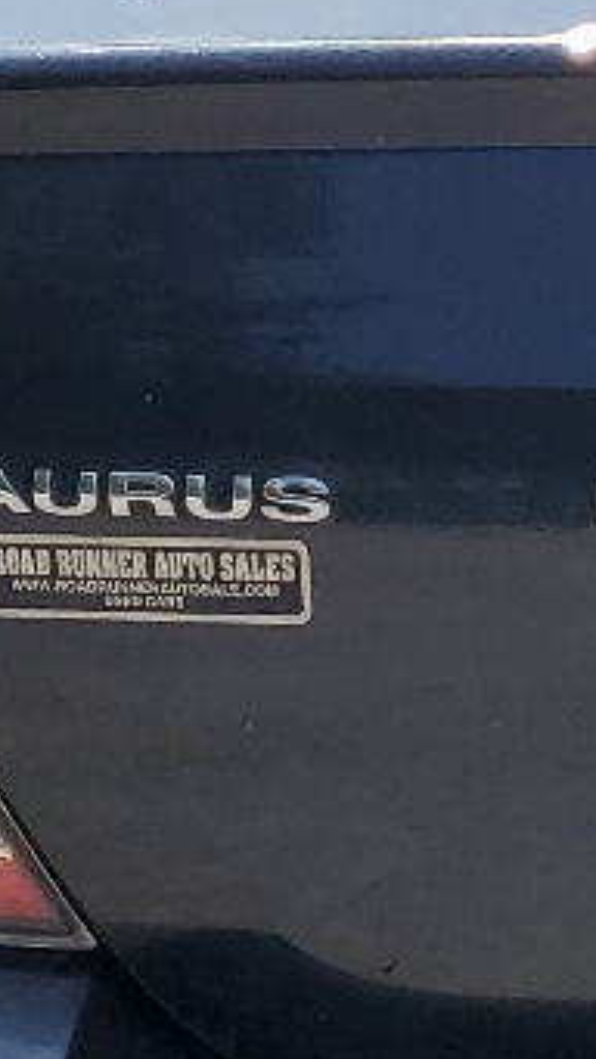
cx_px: 1506
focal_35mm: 133
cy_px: 304
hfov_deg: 8.3
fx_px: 3734
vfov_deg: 16.1
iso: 50
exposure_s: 1/2500
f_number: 1.5
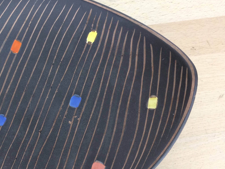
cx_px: 54
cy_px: 98
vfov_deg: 30.8
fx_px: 305
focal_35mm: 47
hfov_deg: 39.3
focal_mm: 4.15
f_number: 2.2
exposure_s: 1/33
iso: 100
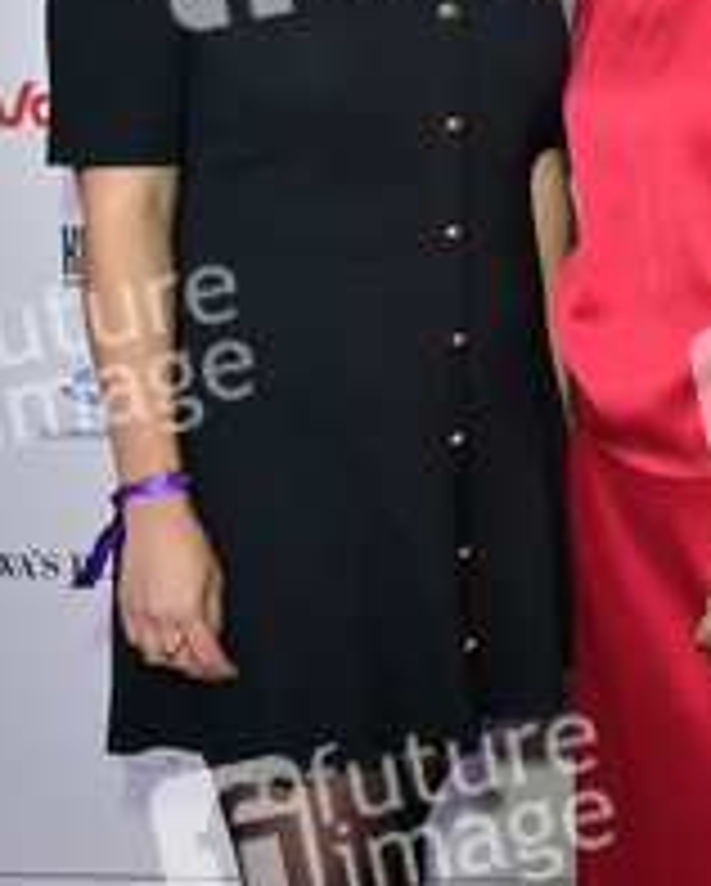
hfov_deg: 25.6
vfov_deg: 30.9
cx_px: 513
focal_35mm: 59
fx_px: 1550
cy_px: 148
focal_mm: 31
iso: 1250
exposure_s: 1/250
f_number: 6.3
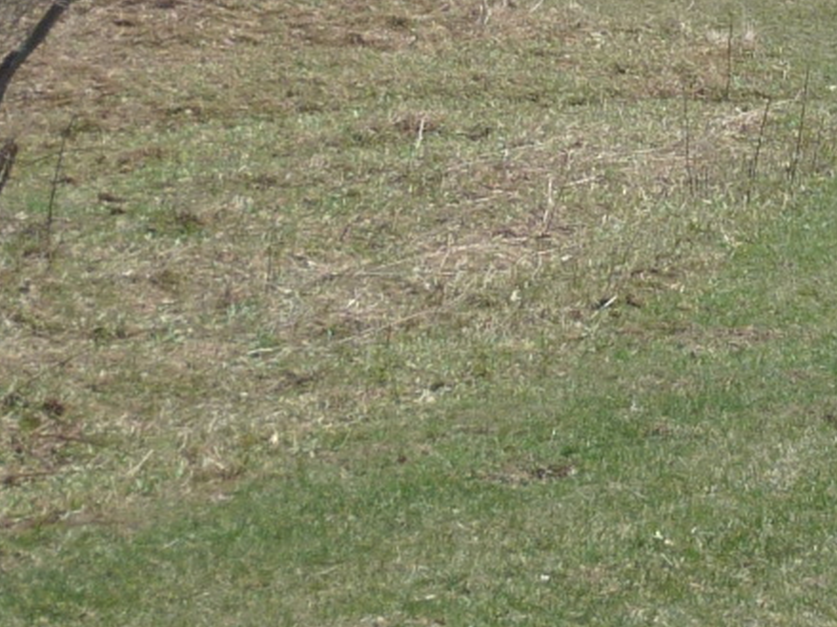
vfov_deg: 9.5
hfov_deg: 12.6
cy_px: -88
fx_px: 3723
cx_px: 919
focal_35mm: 154
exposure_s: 1/160
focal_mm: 5.5
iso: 80
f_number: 8
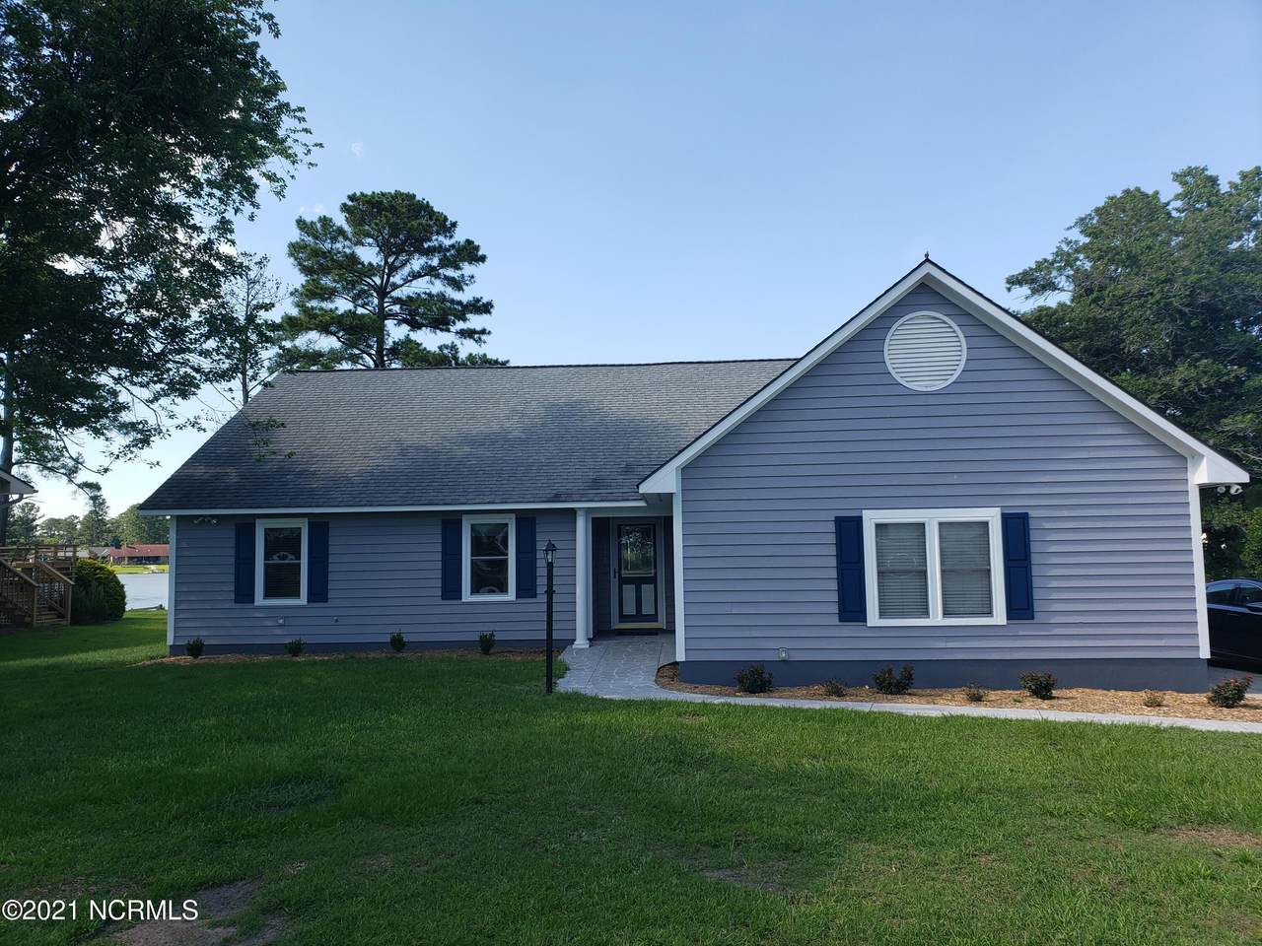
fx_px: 948
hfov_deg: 67.3
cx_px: 631
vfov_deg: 53.1
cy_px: 473
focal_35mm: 26
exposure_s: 1/709
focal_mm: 4.3
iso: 50
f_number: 2.4
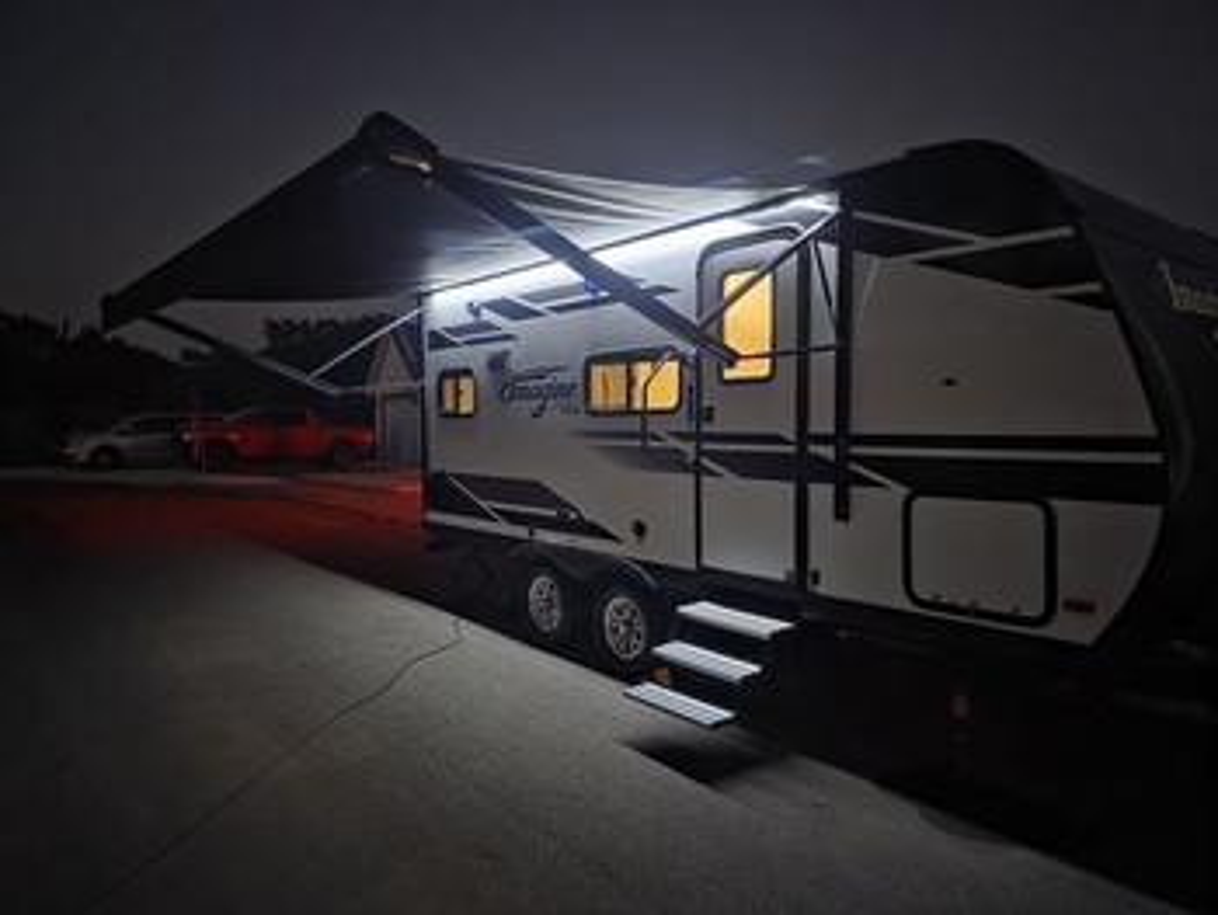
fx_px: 810
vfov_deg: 58.9
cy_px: 458
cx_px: 609
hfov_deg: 73.9
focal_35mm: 23
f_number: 1.7
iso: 2500
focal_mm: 6.3
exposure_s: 1/20
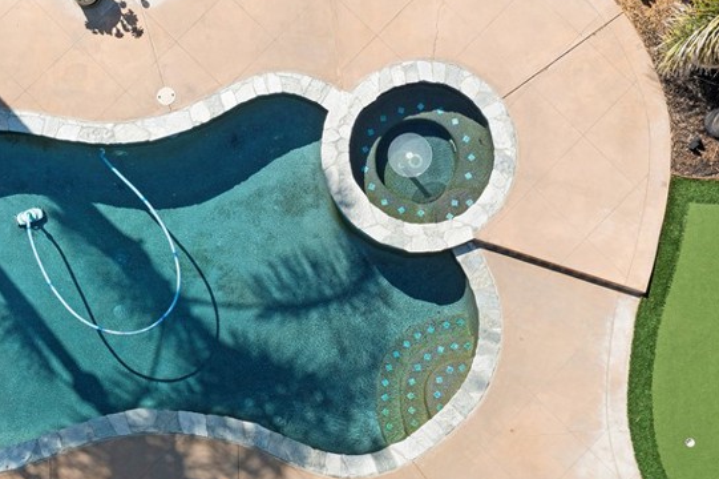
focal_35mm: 53
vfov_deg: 25.4
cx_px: 233
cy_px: 314
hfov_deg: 37.1
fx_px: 1058
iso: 100
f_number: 5.6
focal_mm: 10.26
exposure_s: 1/240
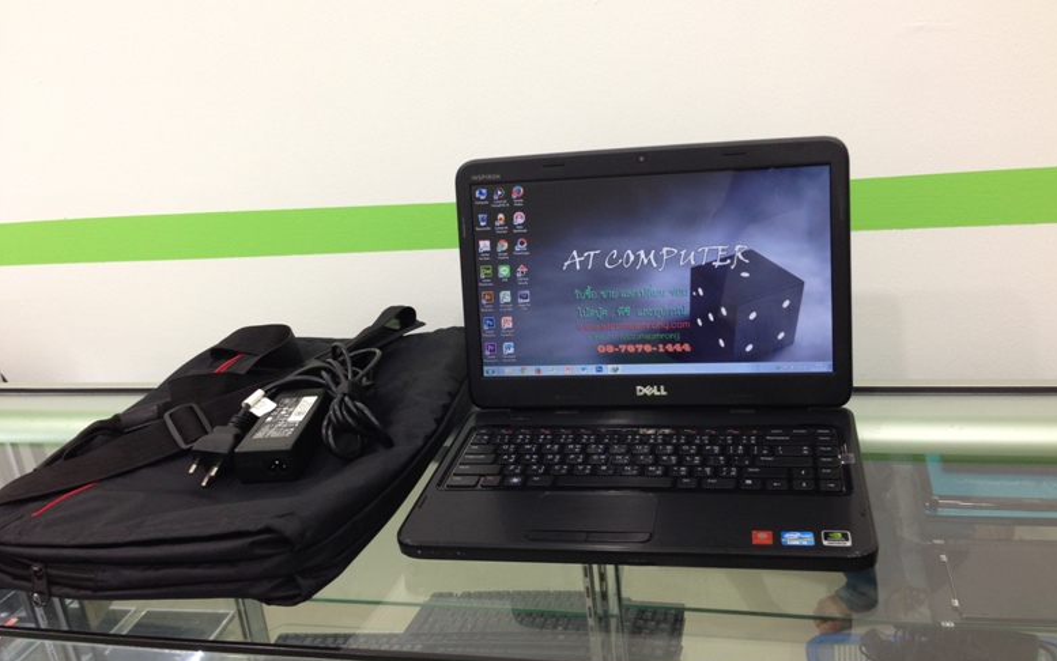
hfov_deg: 54.0
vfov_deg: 35.4
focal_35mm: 36
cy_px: 321
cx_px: 543
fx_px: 1037
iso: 50
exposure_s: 1/20
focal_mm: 4.12
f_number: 2.4
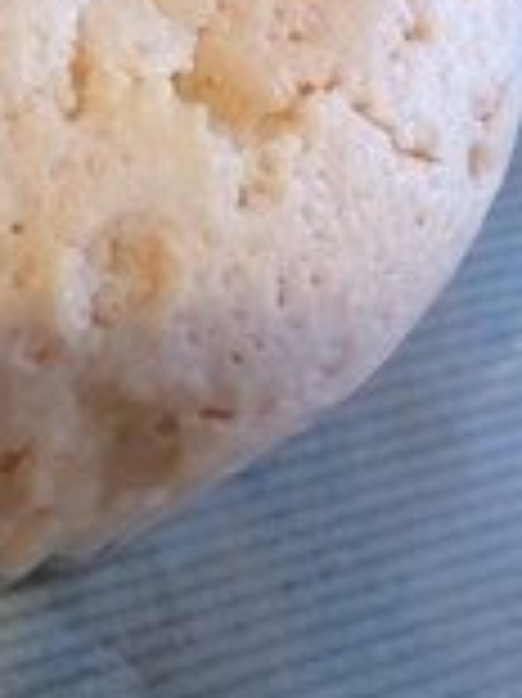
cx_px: -63
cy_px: -104
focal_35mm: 75
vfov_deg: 24.0
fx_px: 1510
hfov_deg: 18.8
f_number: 2.2
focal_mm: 4.15
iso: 32
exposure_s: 1/101
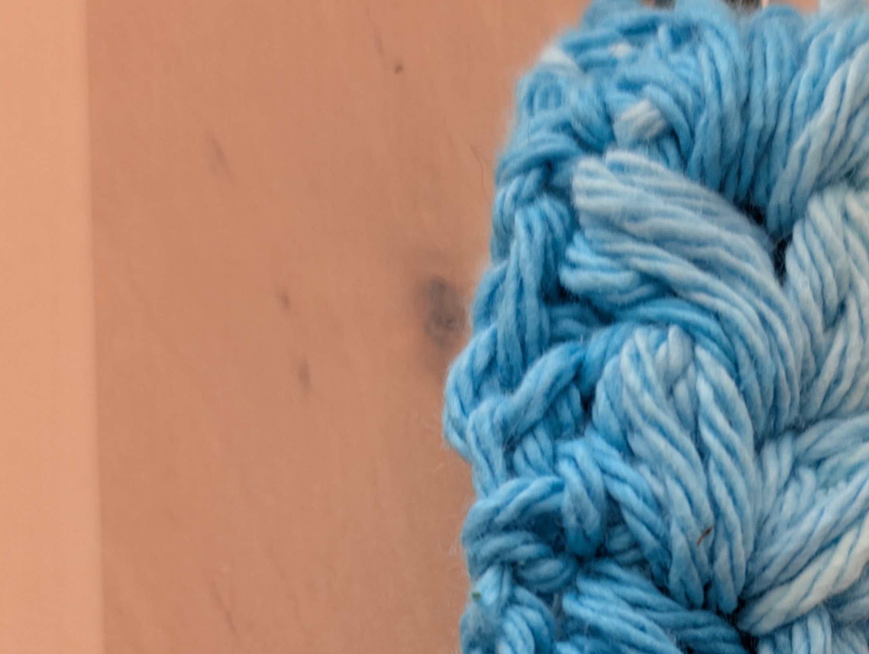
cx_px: 812
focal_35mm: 91
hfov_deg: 21.0
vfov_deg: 15.3
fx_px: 2288
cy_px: 914
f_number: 1.68
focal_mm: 6.9
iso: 198
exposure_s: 1/32
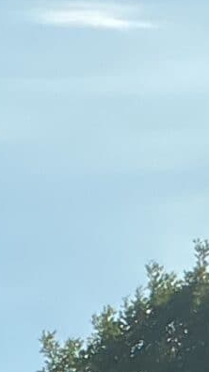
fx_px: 2021
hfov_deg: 5.5
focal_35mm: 205
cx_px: -474
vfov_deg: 9.6
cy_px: 822
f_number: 1.8
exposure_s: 1/1377
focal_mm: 3
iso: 25
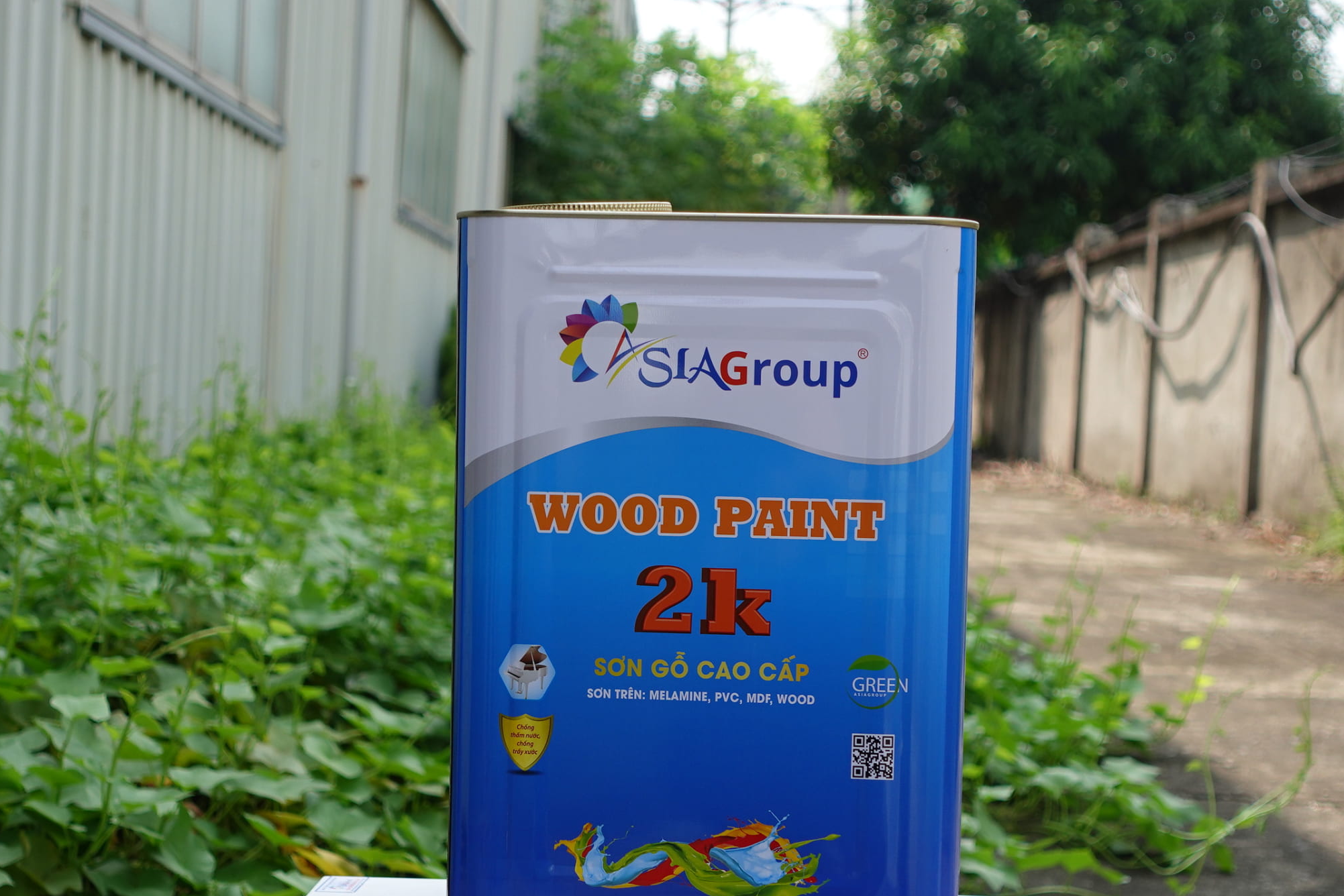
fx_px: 2576
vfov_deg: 19.7
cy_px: 572
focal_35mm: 69
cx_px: 615
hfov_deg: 29.2
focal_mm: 20.14
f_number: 2.8
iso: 125
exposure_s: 1/125
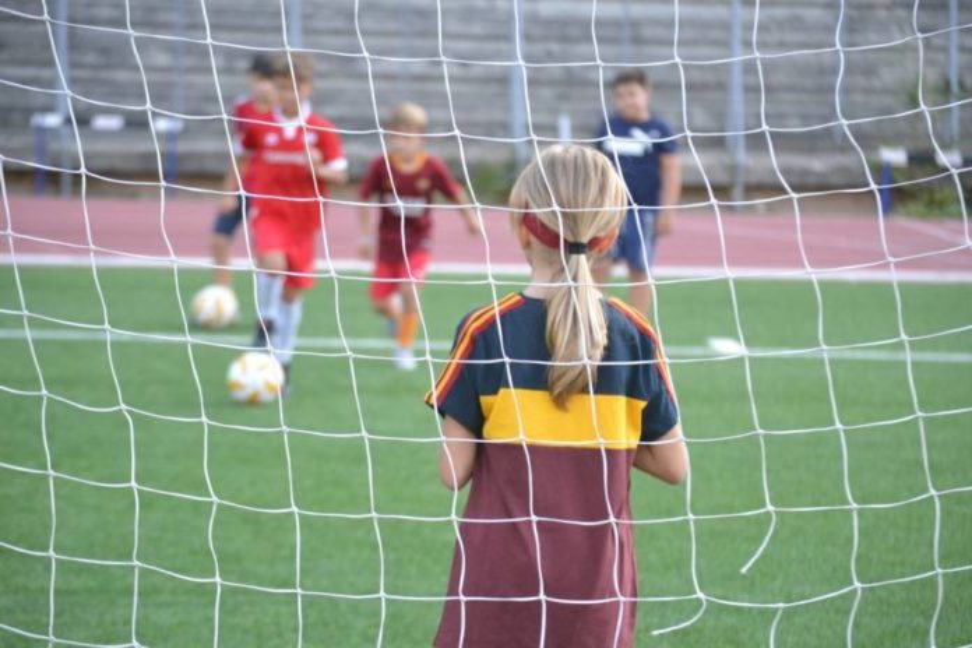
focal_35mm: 129
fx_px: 3483
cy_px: 324
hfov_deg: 15.9
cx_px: 486
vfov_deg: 10.6
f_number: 4.2
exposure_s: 1/500
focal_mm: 86
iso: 1600
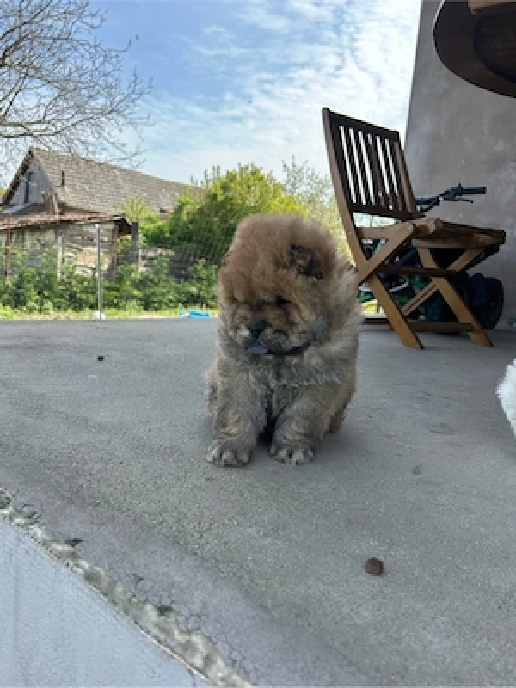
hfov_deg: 53.1
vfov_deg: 67.3
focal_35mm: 26
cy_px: 344
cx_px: 258
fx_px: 517
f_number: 1.5
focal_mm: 5.7
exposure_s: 1/1511
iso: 50
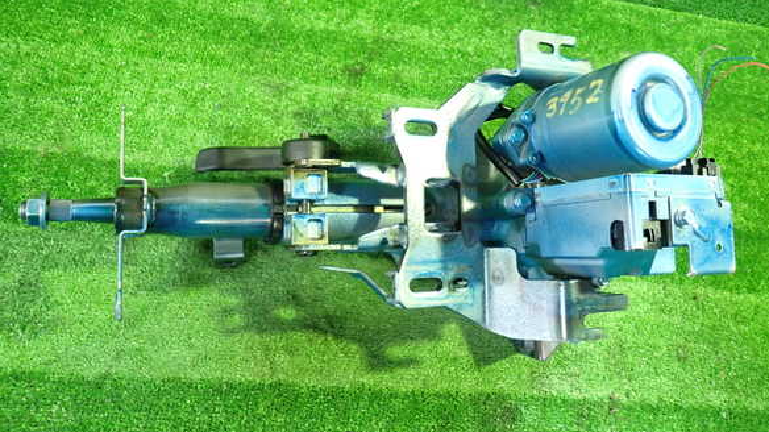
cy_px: 179
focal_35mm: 28
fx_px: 571
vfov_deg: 41.3
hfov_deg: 67.9
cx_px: 394
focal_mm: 4.5
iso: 640
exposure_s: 1/30
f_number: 2
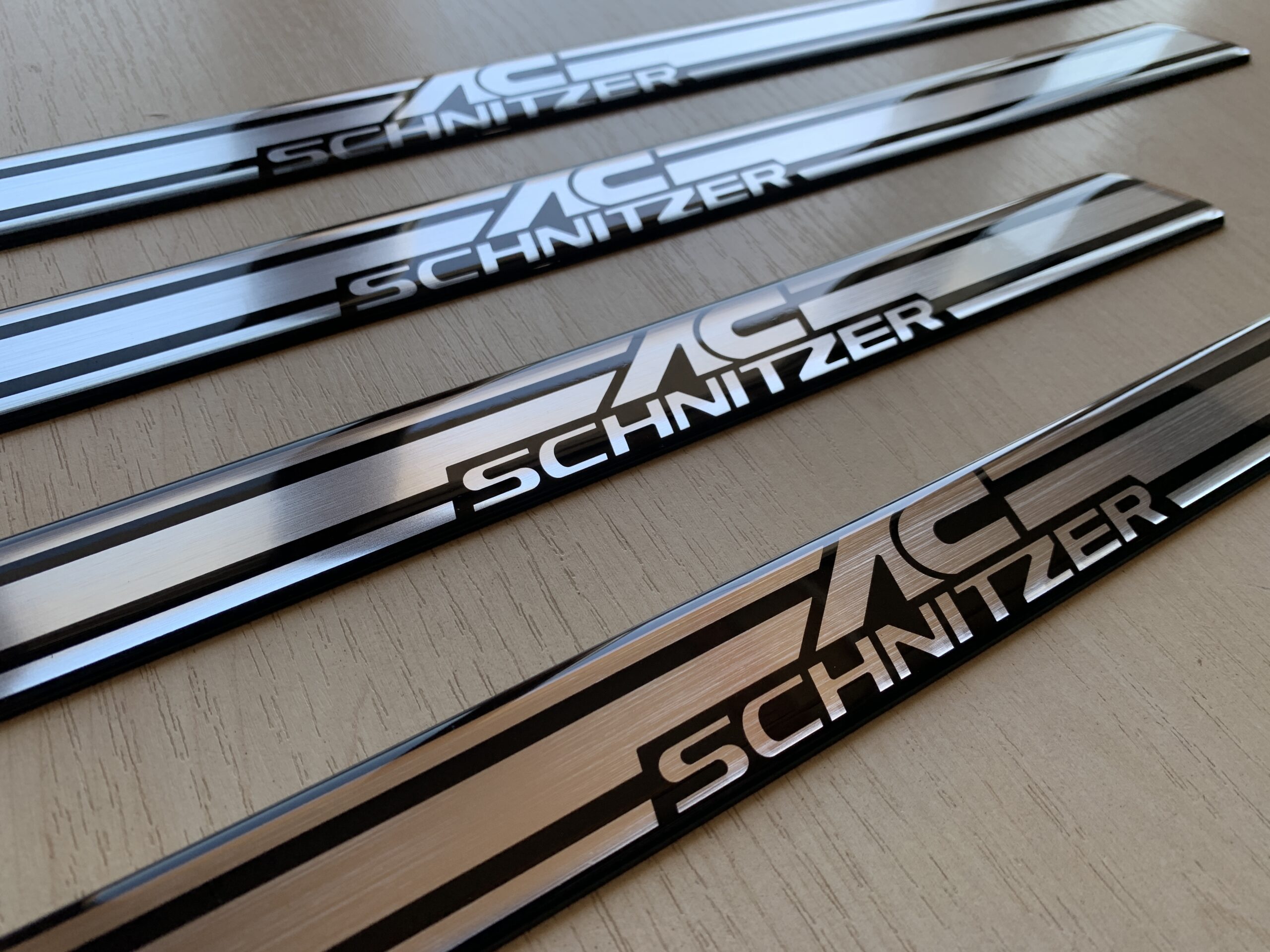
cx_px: 635
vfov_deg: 53.1
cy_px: 476
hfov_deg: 67.3
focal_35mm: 26
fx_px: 954
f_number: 1.8
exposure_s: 1/471
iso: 25
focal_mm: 4.25
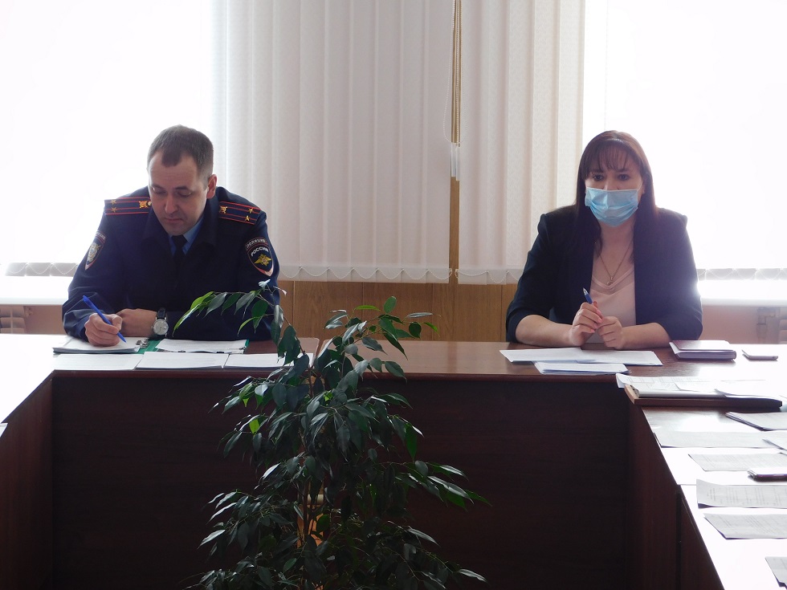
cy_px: 295
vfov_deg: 12.9
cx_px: 394
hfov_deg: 17.1
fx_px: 2615
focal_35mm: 115
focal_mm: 20.3
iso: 200
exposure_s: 1/60
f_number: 4.8
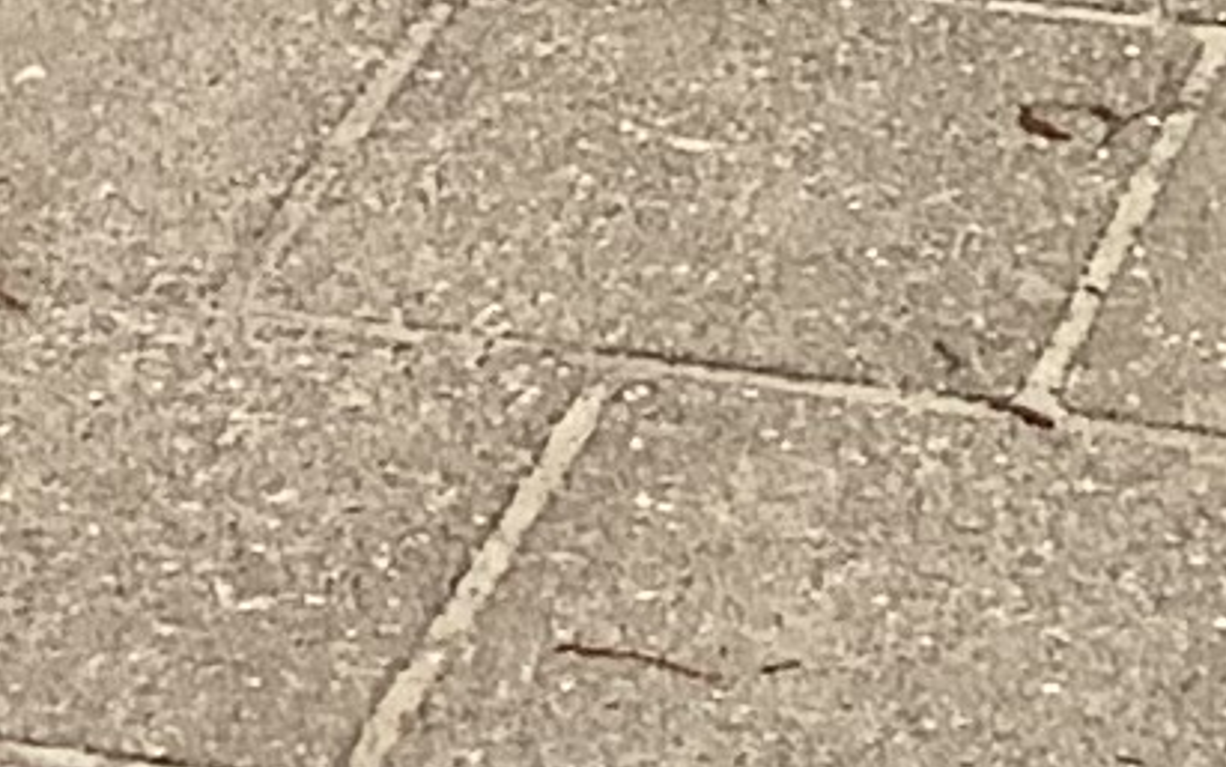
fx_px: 8722
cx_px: 328
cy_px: -2399
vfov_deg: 4.6
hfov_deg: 8.0
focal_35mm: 261
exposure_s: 1/120
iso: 32
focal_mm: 3.3
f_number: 2.4
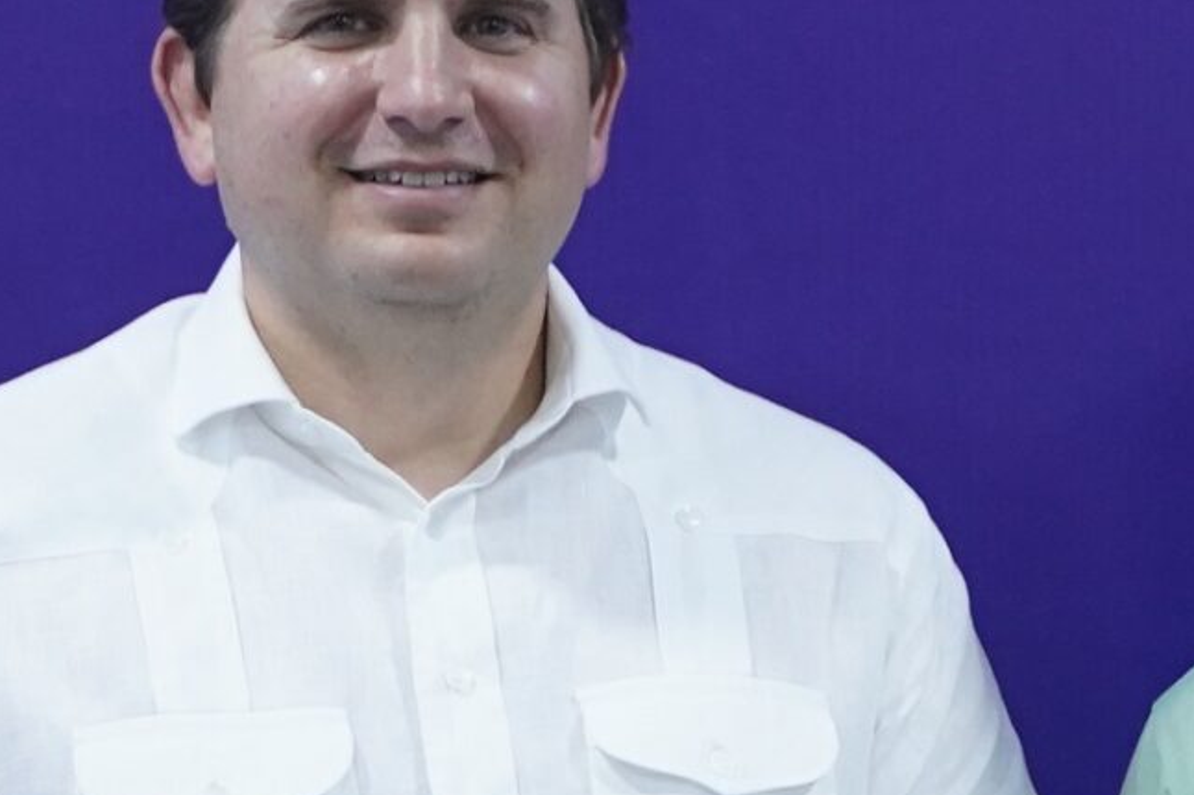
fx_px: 11569
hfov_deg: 5.9
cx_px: 847
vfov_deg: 3.9
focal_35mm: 349
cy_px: 1070
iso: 2000
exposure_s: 1/250
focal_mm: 59
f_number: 2.8
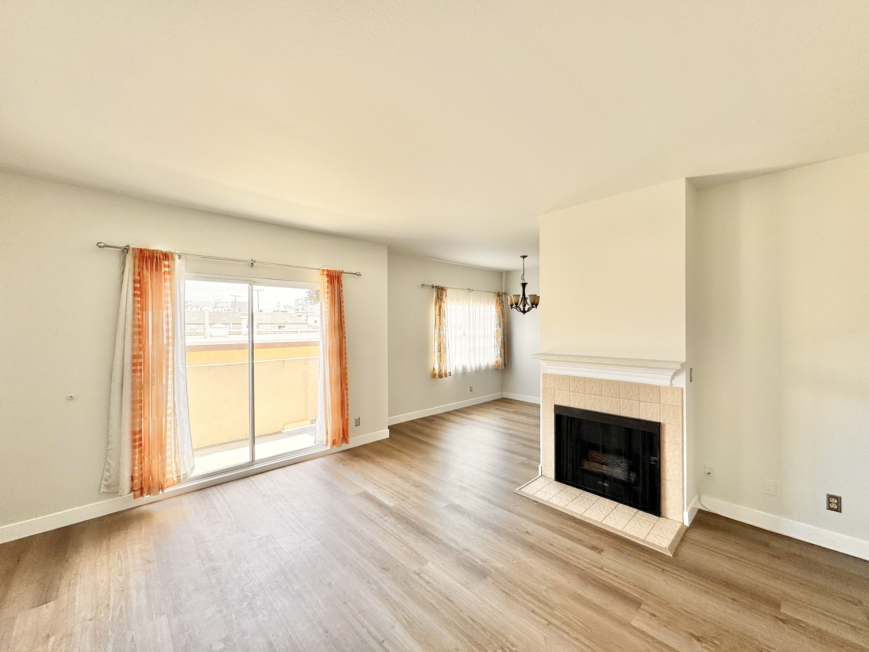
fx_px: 351
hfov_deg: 102.1
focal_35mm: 14
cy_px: 326
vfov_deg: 85.7
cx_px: 434
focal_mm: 2.22
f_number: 2.2
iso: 40
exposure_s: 1/146
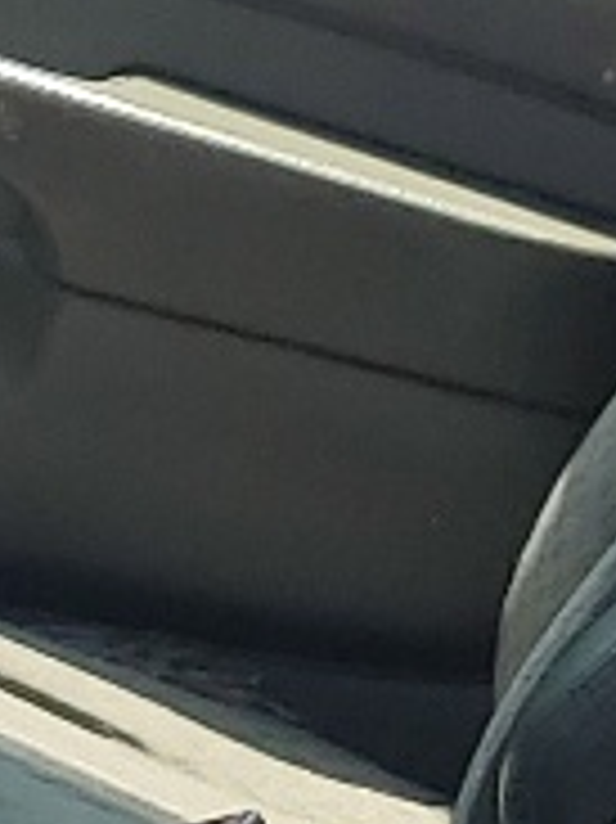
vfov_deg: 8.7
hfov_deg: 6.0
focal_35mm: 227
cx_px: -1376
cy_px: 716
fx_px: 5392
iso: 50
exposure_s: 1/1111
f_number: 1.5
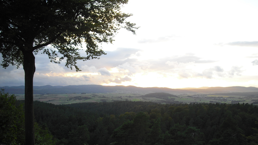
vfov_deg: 28.2
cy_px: 95
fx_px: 287
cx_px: 130
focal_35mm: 42
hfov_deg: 48.4
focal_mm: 6.2
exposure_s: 1/160
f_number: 2.8
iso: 100
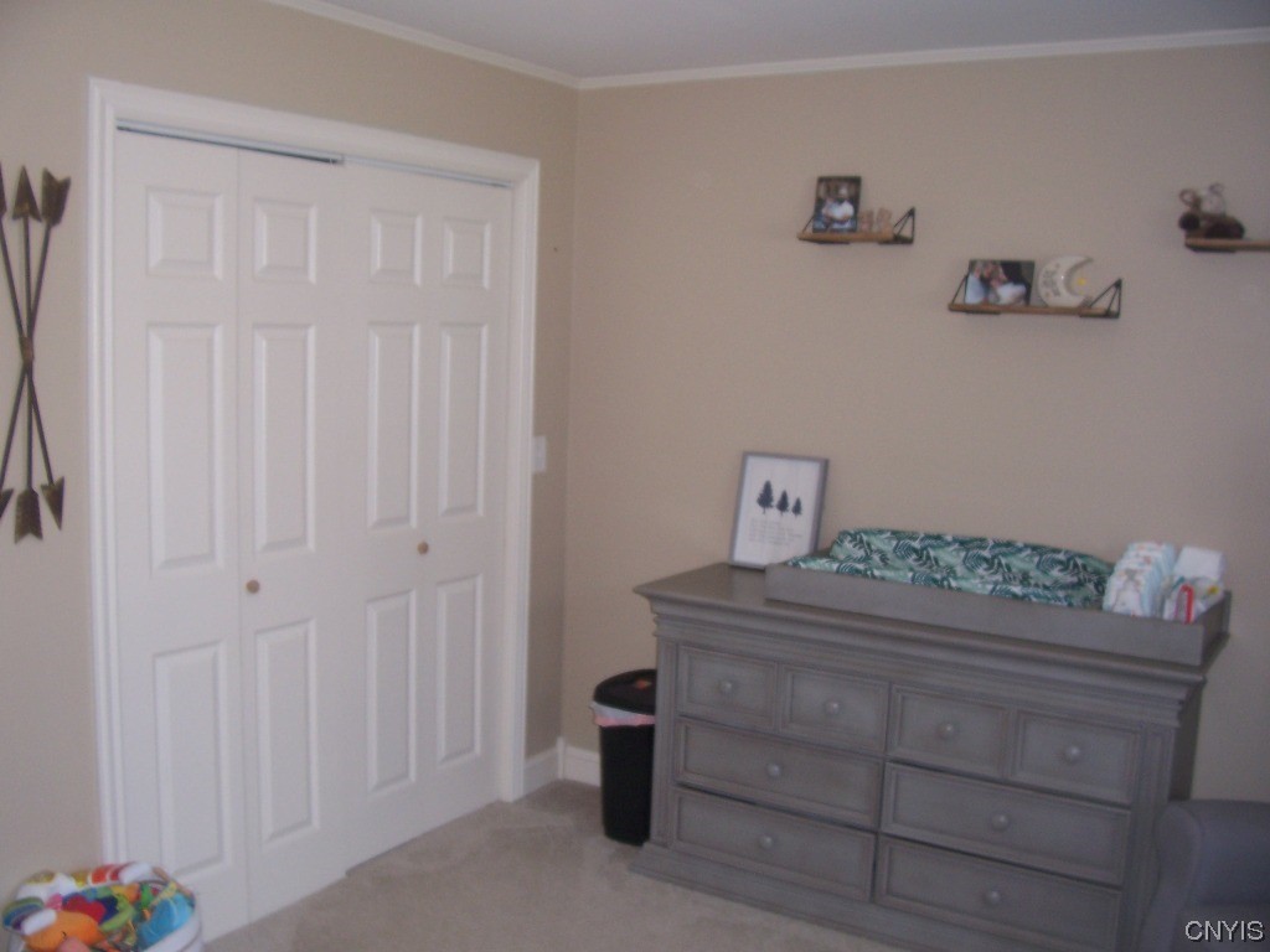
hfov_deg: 54.0
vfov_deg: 41.8
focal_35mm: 34
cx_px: 635
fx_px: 1247
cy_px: 476
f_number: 2.7
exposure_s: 1/60
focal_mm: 5.6
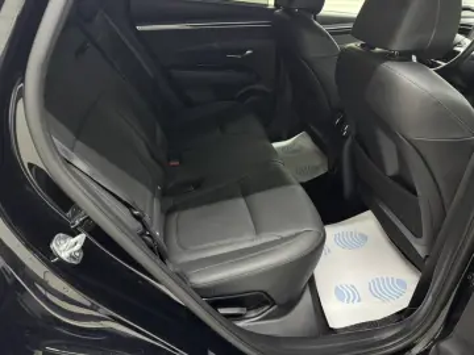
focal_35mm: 24
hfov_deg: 71.6
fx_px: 329
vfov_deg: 56.8
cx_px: 237
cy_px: 178
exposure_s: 1/33
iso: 1000
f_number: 1.78
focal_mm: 6.76
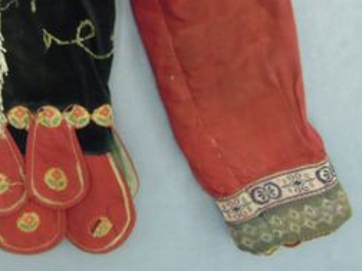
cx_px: -122
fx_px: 763
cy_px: -67
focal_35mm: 73
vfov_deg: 18.9
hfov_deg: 23.3
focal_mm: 4.3
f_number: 2.8
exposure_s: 1/30
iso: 250
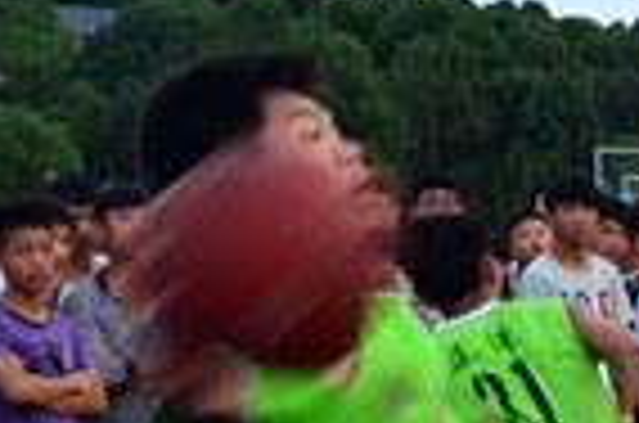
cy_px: 459
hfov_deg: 15.1
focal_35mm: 122
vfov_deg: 11.0
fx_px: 2161
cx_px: 1066
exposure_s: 1/100
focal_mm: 18
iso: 100
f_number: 5
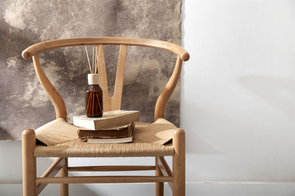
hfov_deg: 38.2
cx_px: 148
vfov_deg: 26.0
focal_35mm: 52
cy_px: 98
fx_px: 426
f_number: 5.6
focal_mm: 52
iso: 50
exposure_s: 1/160
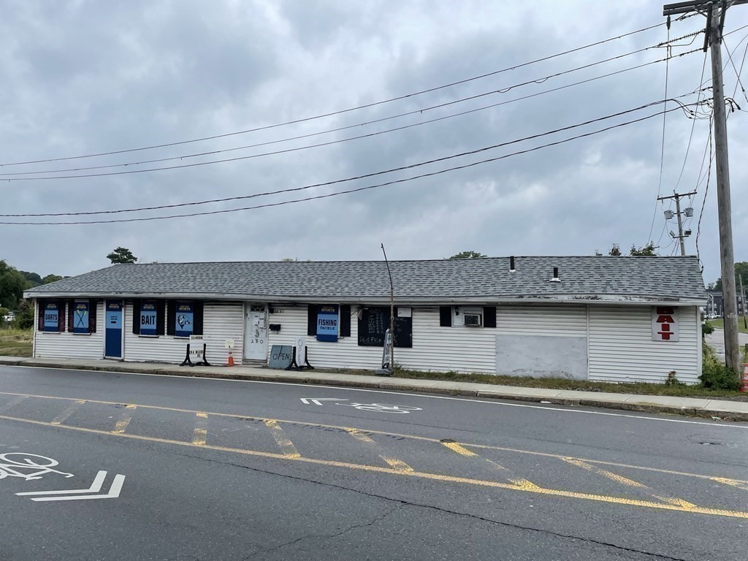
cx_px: 374
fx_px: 562
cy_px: 280
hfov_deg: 67.3
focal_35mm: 26
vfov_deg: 53.1
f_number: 1.6
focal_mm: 4.2
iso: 32
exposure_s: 1/2506
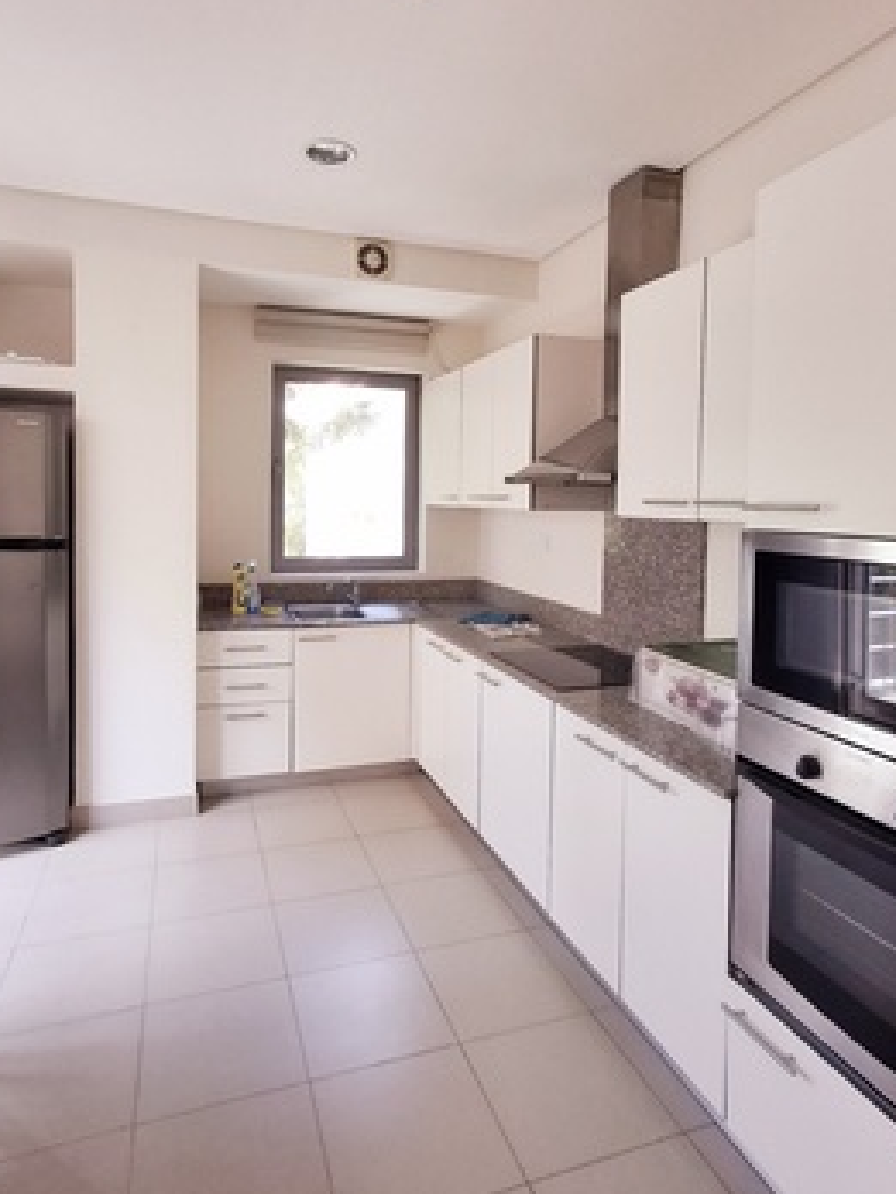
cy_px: 520
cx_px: 431
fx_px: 725
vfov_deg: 78.6
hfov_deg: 63.4
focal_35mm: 21
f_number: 2.2
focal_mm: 1.64
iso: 100
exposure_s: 1/50
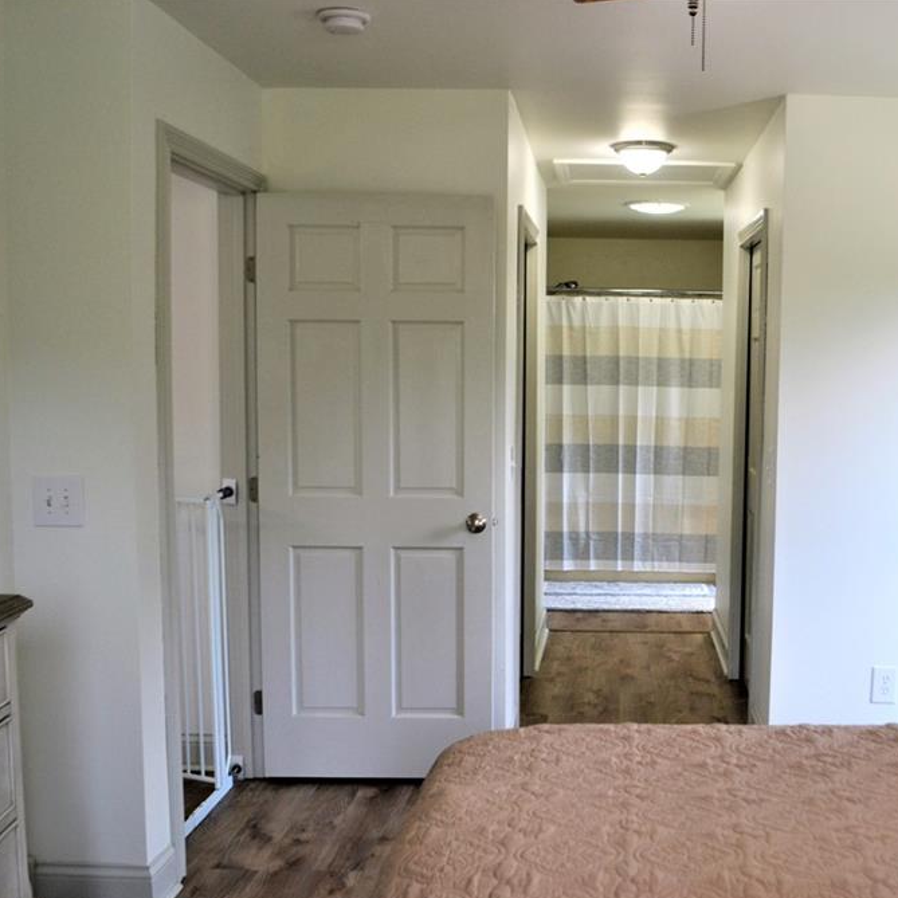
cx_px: 638
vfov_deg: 42.8
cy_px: 452
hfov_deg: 41.9
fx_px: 1145
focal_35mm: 39
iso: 400
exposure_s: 1/60
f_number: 4
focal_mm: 20
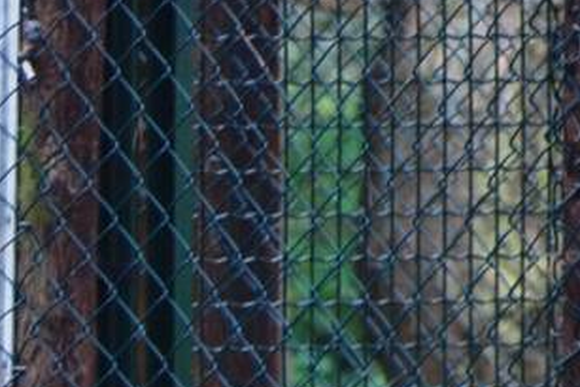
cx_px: -746
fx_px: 24573
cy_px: 881
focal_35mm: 1525
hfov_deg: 1.3
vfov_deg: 0.9
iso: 400
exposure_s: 1/125
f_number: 5
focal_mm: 195
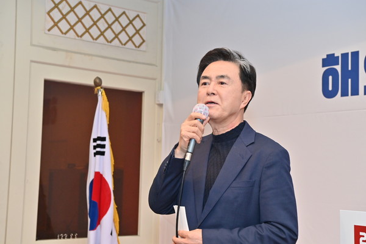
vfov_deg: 19.5
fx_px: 712
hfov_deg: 28.8
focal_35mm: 70
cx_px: 183
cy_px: 122
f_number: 9
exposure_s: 1/250
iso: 2000
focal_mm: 70
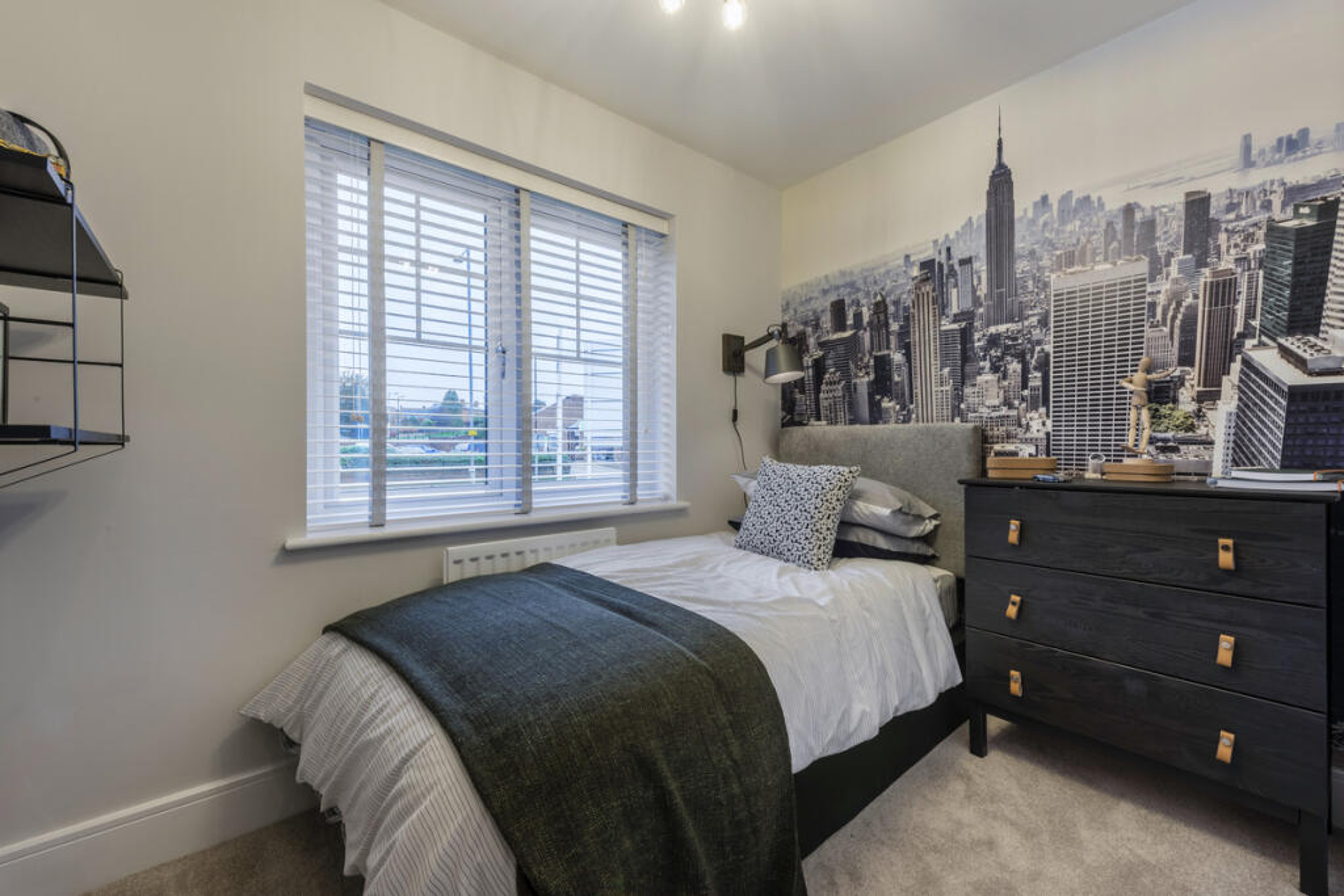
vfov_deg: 81.2
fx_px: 523
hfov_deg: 104.2
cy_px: 448
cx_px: 672
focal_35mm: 14
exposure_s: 1/2.5
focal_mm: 14
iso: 100
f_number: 16
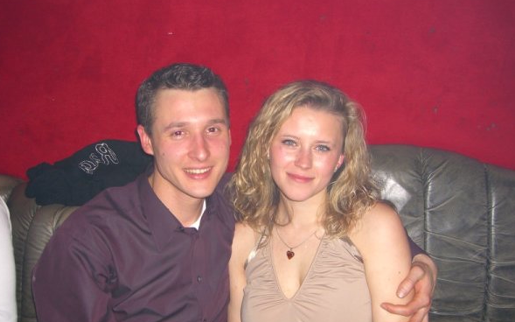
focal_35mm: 41
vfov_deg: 31.2
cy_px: 187
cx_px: 256
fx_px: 575
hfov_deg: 48.2
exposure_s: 1/60
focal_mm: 7.9
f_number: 2.8
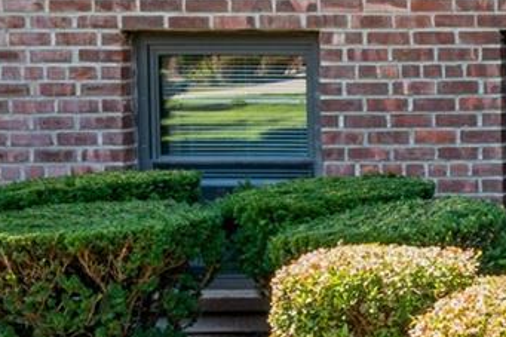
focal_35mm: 84
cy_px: 89
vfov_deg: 16.2
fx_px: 1180
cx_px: 1100
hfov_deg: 16.3
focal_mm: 14
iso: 200
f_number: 11
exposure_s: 1/30
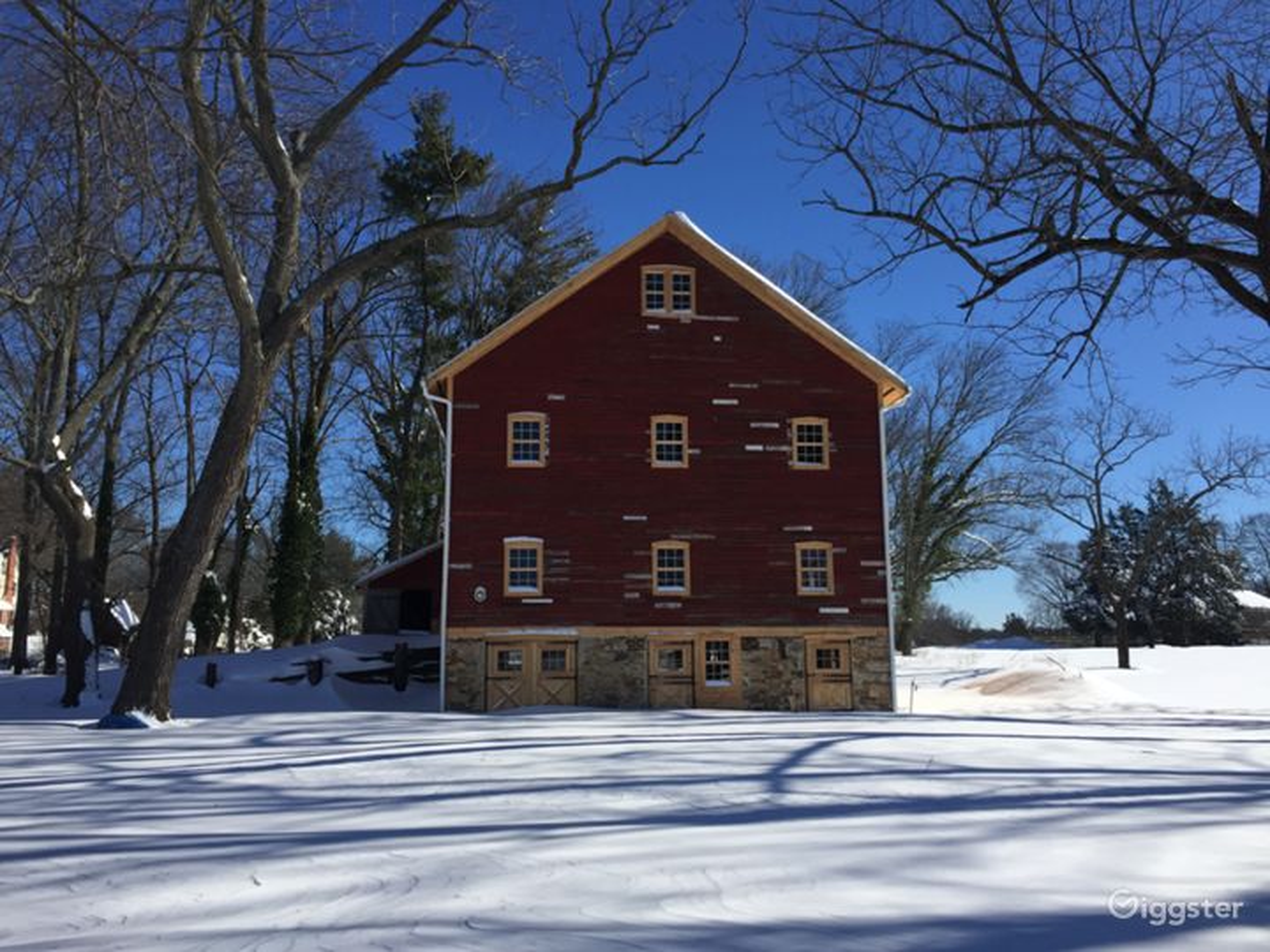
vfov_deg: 48.2
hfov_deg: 61.7
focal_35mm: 29
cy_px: 476
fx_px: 1064
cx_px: 635
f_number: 2.2
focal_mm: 4.15
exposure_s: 1/3597
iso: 32
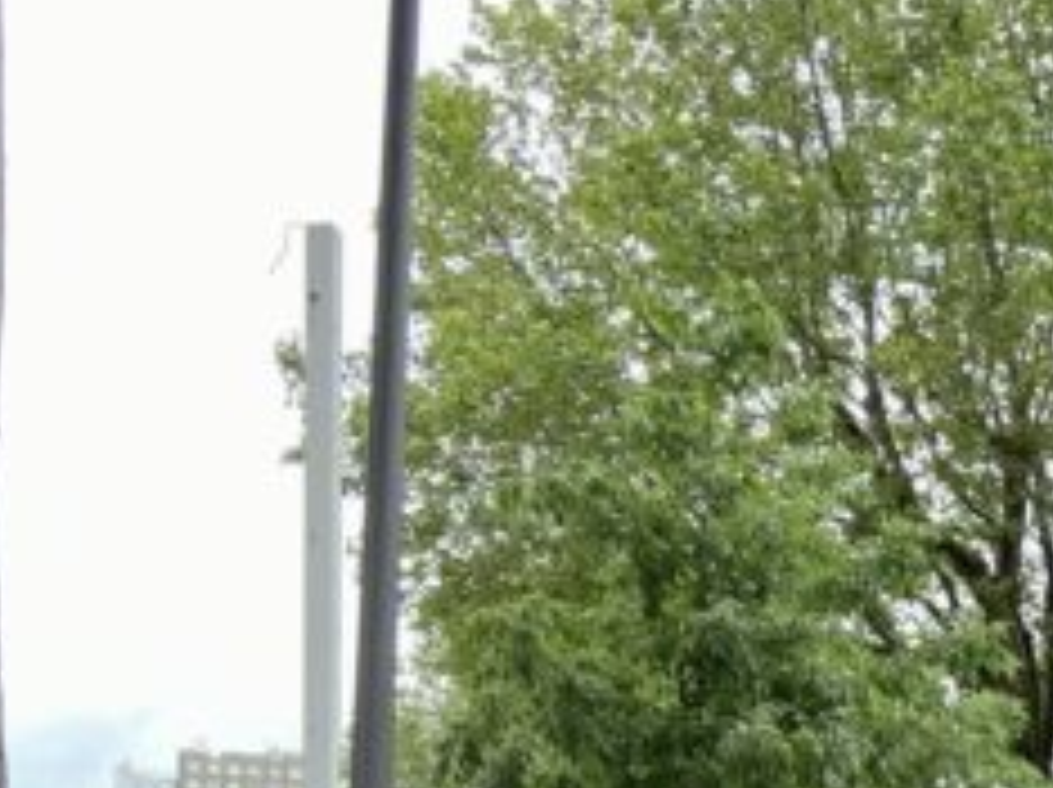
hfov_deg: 20.2
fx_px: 2705
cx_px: 1377
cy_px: 1265
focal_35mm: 89
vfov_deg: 15.1
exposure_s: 1/418
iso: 32
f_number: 1.8
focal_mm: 4.25
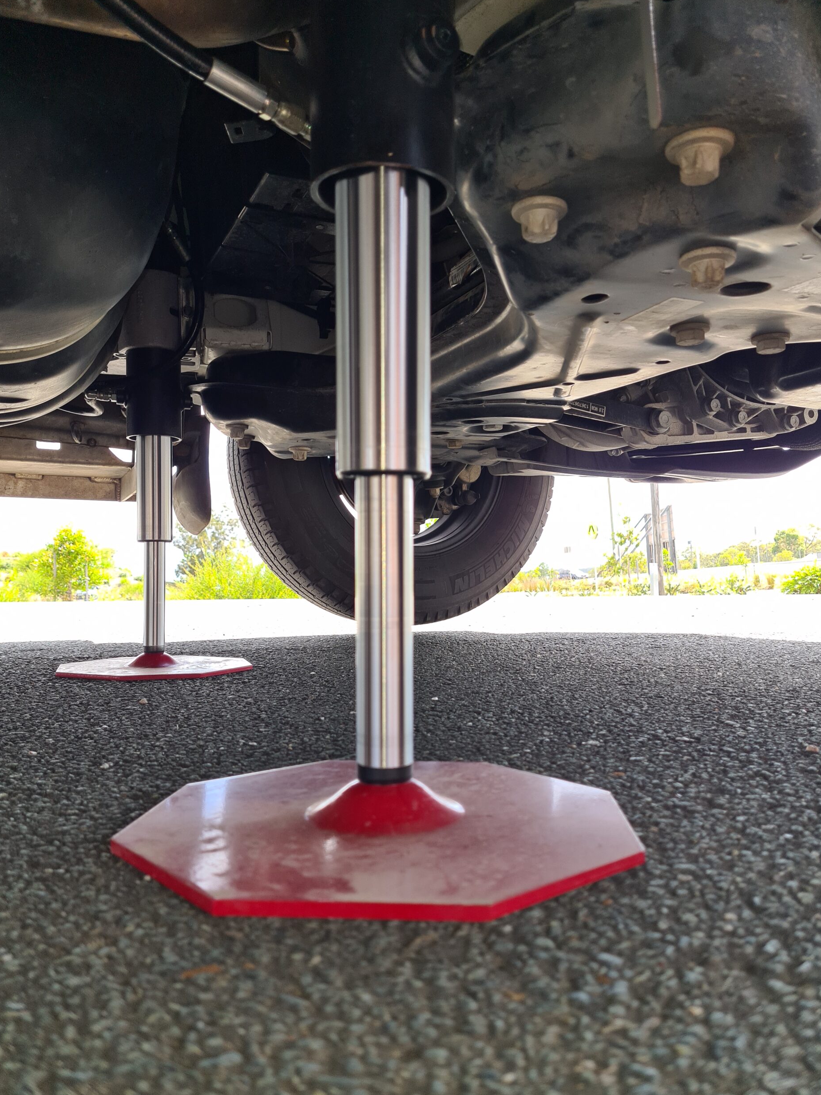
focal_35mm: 27
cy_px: 557
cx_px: 425
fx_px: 854
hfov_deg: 51.3
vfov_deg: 65.3
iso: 50
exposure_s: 1/376
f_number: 1.8
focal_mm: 5.4
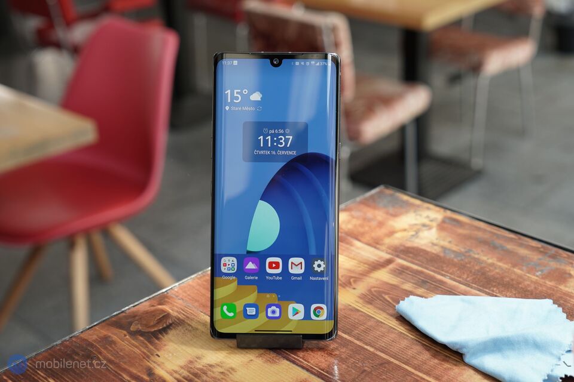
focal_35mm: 38
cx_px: 287
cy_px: 191
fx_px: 606
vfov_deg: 35.1
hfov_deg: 50.7
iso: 100
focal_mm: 38
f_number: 4.5
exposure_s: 1/80
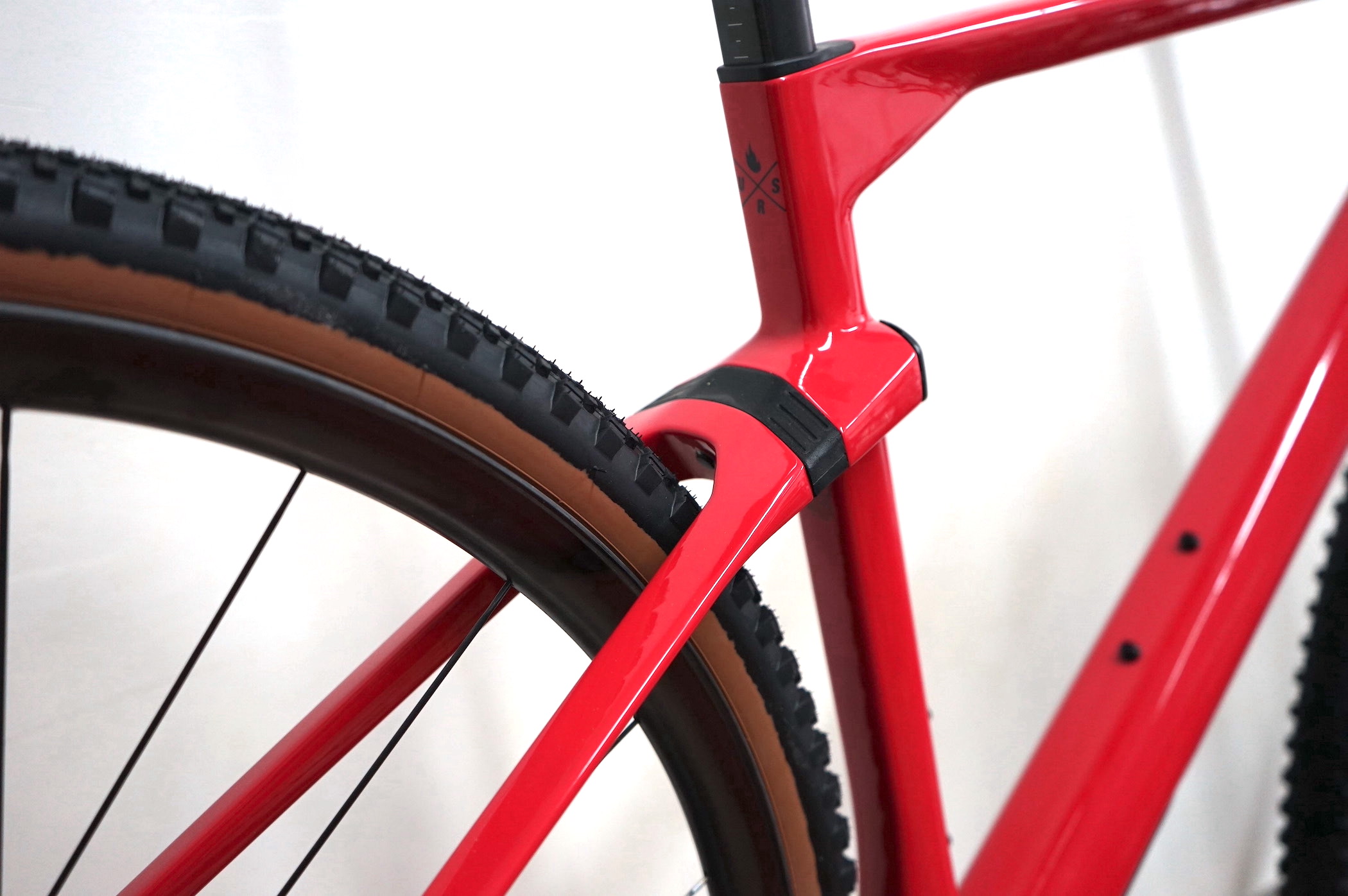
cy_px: 448
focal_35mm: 34
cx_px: 674
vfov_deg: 38.8
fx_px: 1272
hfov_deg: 55.8
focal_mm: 34
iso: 800
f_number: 4
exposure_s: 1/60
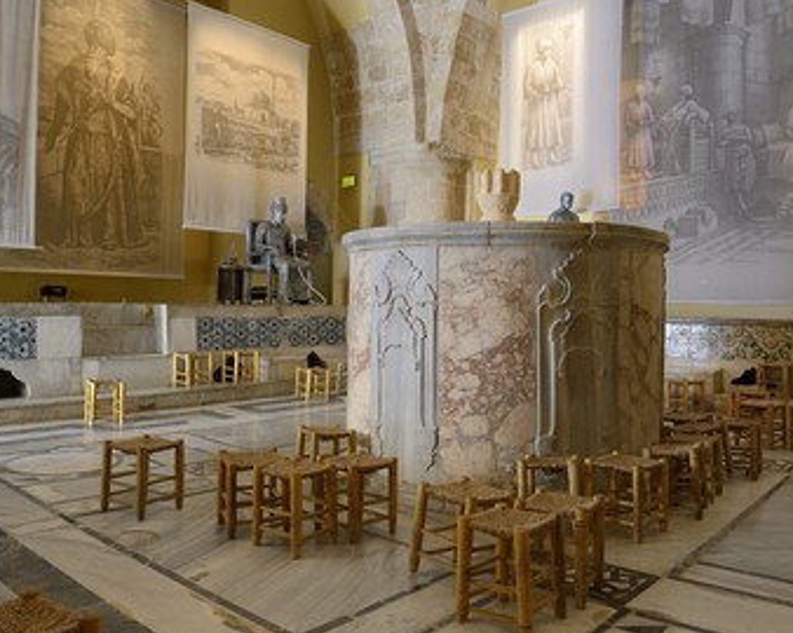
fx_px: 657
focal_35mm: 28
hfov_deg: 62.2
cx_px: 404
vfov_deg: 51.5
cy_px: 321
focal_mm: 24
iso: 1600
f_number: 7.1
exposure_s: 1/2.5
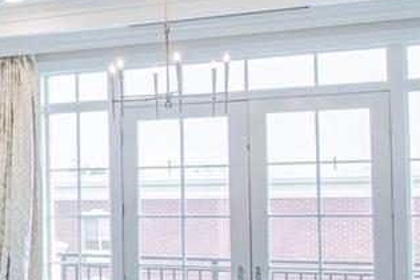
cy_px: 191
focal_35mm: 91
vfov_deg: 15.0
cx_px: -559
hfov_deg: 14.9
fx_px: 1062
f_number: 7.1
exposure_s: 1/80
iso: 640
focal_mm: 14
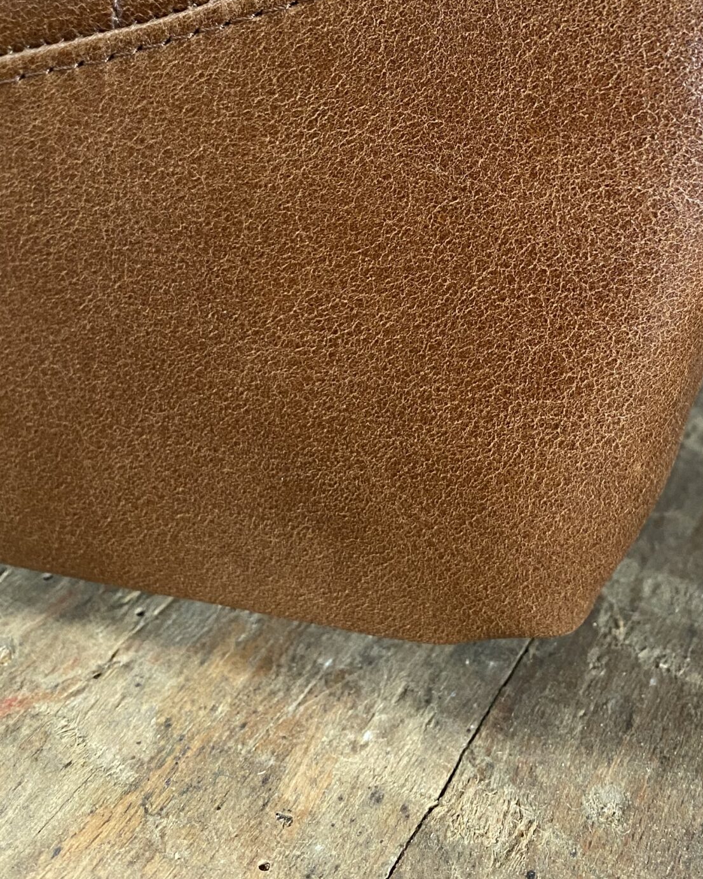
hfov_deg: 32.0
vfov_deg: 36.8
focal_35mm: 47
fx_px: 1222
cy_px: 76
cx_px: 427
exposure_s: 1/60
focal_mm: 4.25
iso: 250
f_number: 1.8
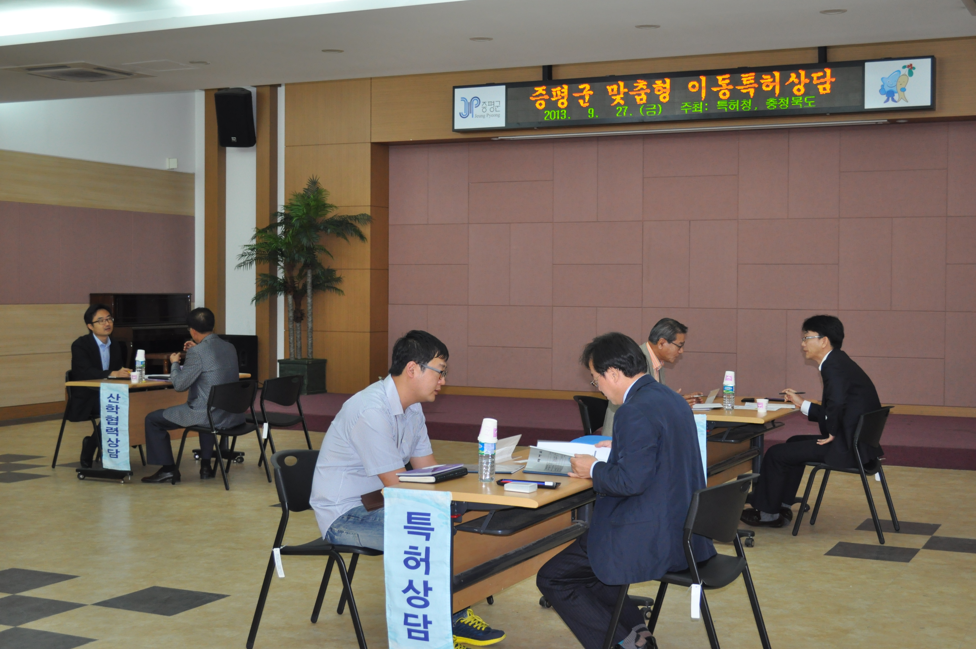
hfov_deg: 41.2
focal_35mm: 48
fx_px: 1300
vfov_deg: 28.0
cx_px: 488
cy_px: 324
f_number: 4.8
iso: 800
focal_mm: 32
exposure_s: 1/60
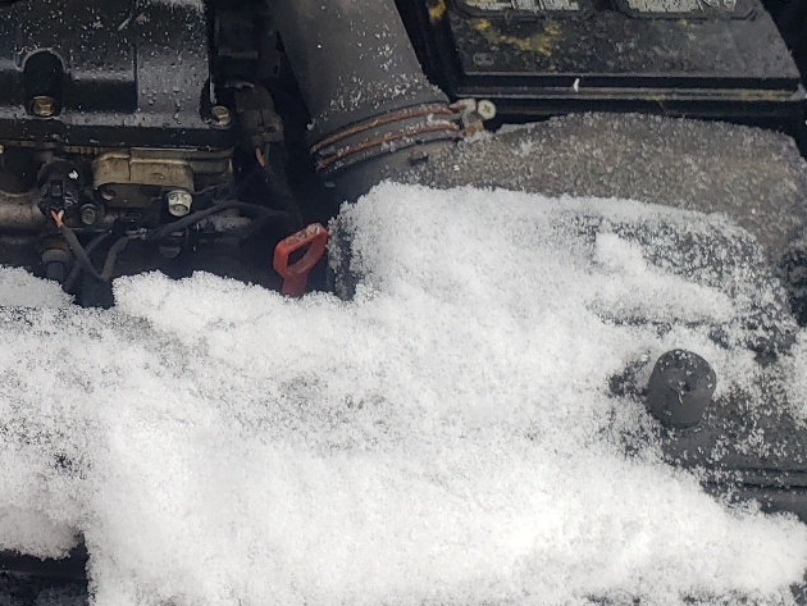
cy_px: -42
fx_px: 1539
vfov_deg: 21.3
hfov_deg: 27.9
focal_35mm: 66
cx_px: 29
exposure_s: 1/147
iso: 50
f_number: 1.5
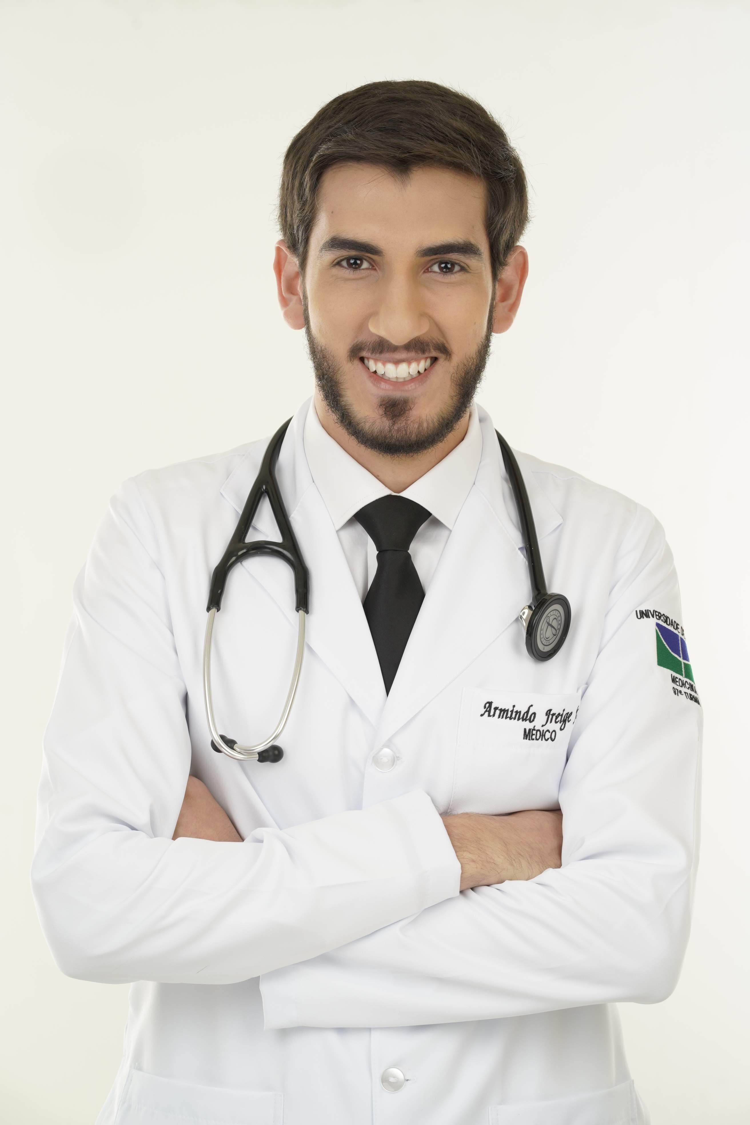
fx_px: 2656
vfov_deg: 23.9
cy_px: 562
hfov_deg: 16.1
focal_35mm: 85
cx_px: 375
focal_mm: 85
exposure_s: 1/125
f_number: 9
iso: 250
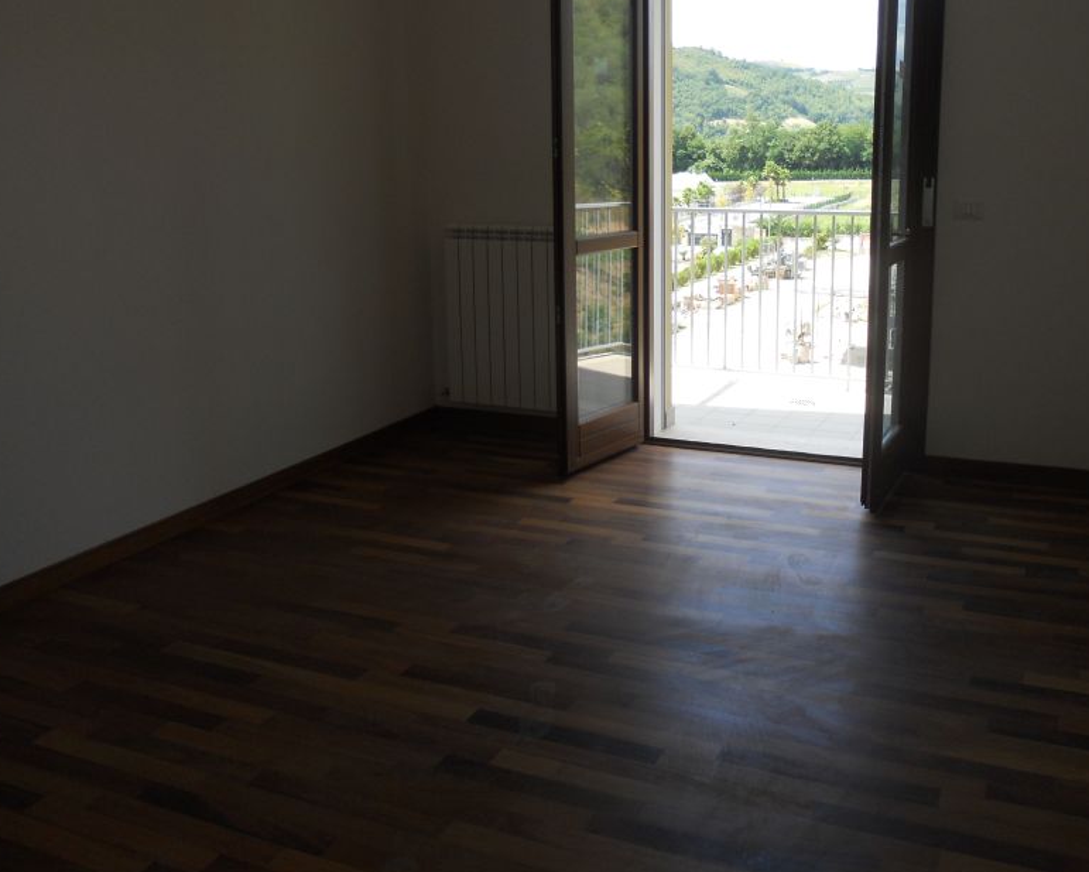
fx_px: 1128
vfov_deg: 42.0
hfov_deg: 51.4
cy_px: 339
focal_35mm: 35
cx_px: 612
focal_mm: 4.9
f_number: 3.2
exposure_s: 1/250
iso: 80
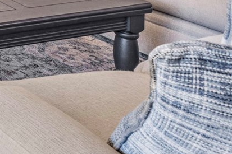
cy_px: -181
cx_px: -257
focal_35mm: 74
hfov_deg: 17.4
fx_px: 480
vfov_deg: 14.3
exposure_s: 1/1.67
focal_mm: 15.1
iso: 250
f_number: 9
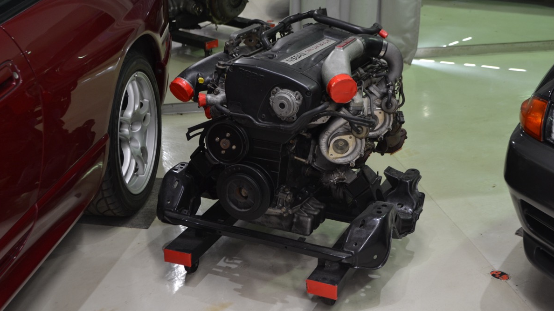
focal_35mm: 56
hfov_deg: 37.5
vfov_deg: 21.6
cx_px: 277
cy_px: 154
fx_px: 816
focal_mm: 35
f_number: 5
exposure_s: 1/15
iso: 450
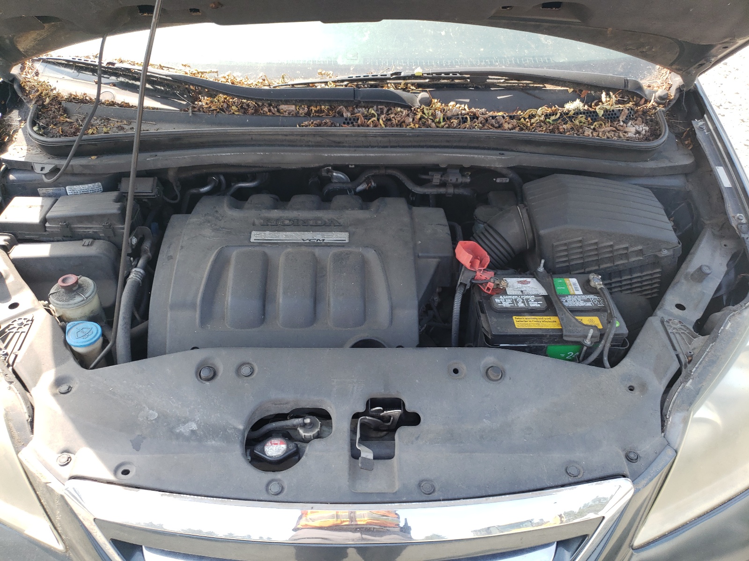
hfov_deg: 67.3
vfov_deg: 53.1
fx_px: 563
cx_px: 374
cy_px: 280
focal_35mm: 26
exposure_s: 1/312
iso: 50
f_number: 1.5
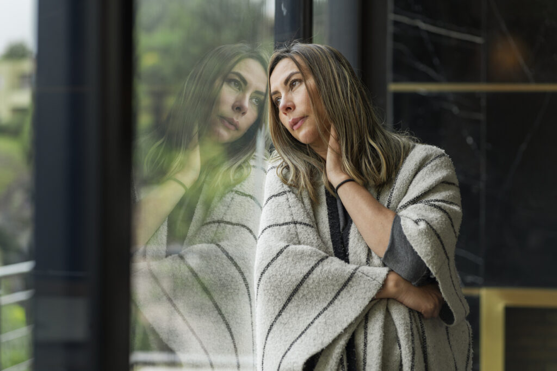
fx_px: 1315
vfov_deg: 16.1
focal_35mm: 85
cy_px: 186
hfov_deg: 23.9
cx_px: 278
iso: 200
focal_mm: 85
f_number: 2.8
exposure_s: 1/100
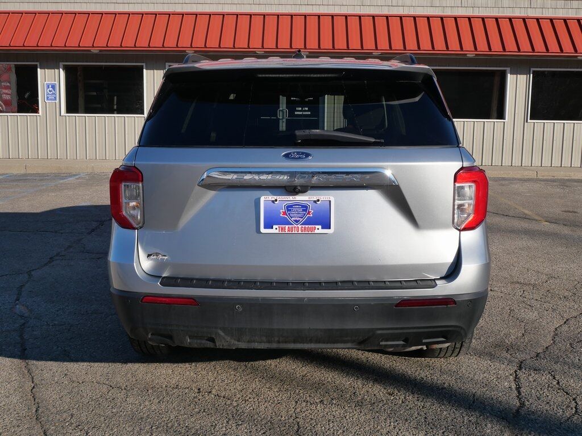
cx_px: 291
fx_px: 673
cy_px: 218
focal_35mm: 40
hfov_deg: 46.8
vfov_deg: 36.0
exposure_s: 1/400
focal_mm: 20
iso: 200
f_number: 9
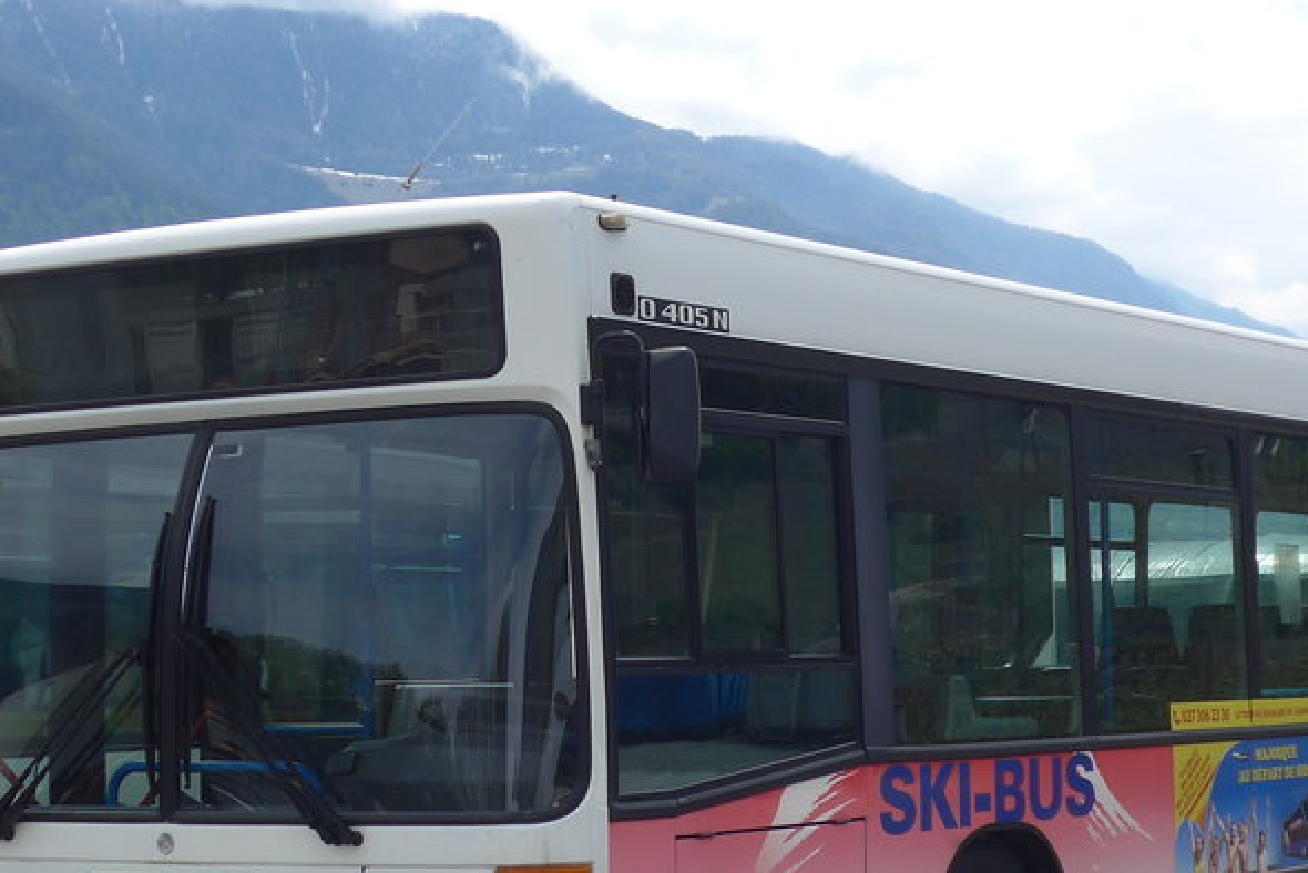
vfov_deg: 14.7
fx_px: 3380
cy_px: 532
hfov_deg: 21.9
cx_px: 674
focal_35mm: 93
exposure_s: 1/2000
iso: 80
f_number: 2.8
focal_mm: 9
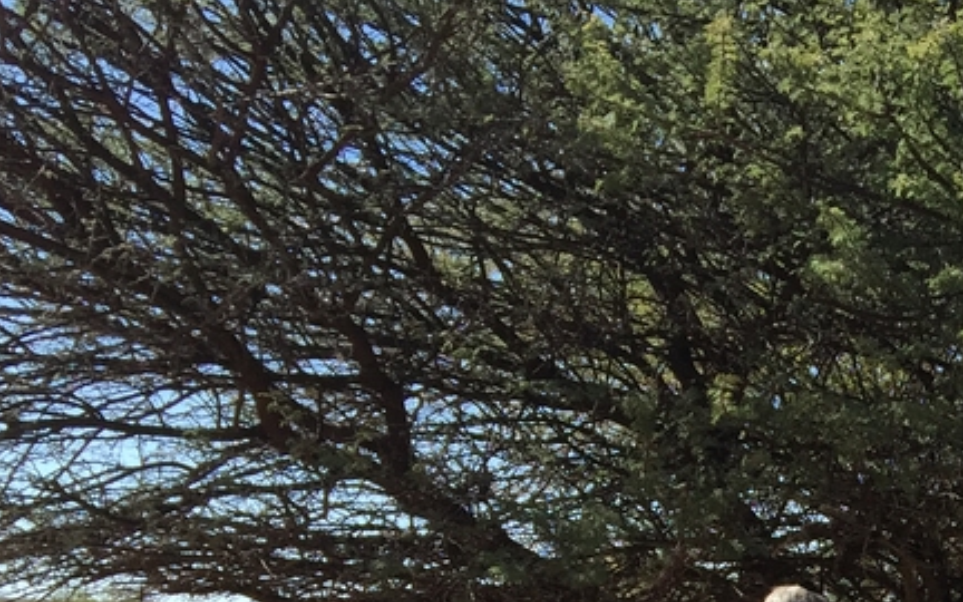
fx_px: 2388
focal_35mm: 91
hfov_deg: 20.4
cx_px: 1326
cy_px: 1050
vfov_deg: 13.1
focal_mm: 4.15
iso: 32
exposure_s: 1/1041
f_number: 2.2
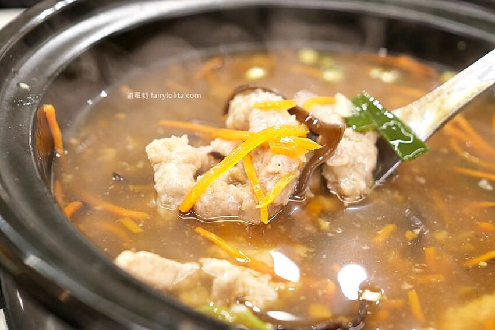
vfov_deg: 37.8
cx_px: 248
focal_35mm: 35
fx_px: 481
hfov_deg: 54.5
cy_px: 165
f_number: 2.5
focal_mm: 23
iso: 400
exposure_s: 1/34
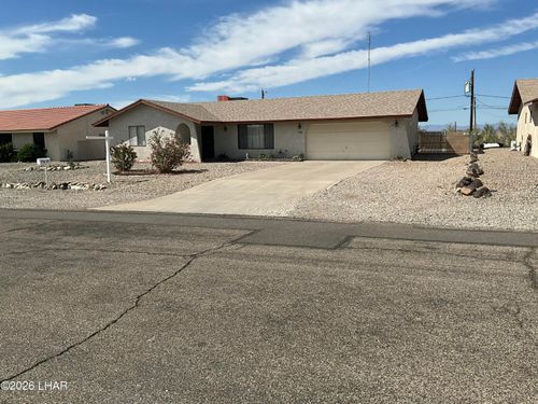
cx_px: 269
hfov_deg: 61.7
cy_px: 202
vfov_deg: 48.2
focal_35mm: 29
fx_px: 451
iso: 25
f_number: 1.8
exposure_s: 1/3322
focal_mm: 3
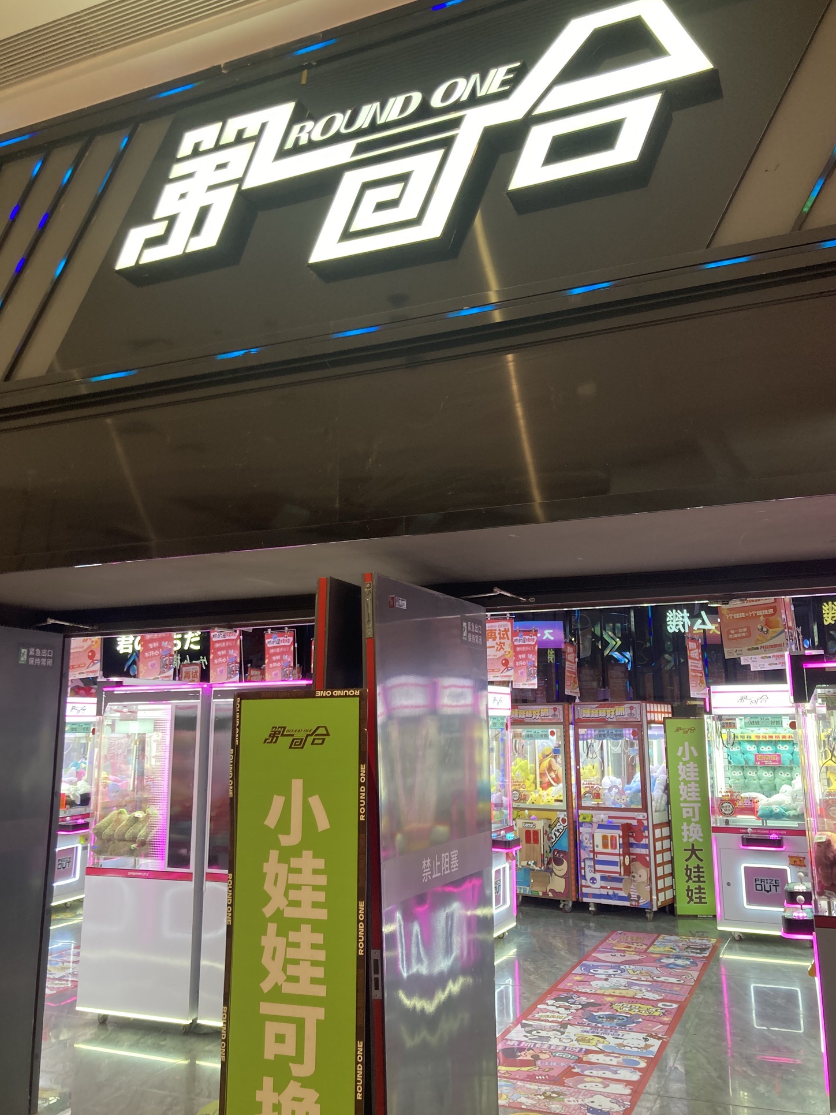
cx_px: 430
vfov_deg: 61.6
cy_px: 539
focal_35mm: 29
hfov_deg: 48.2
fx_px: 934
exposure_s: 1/50
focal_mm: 3.99
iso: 50
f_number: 1.8
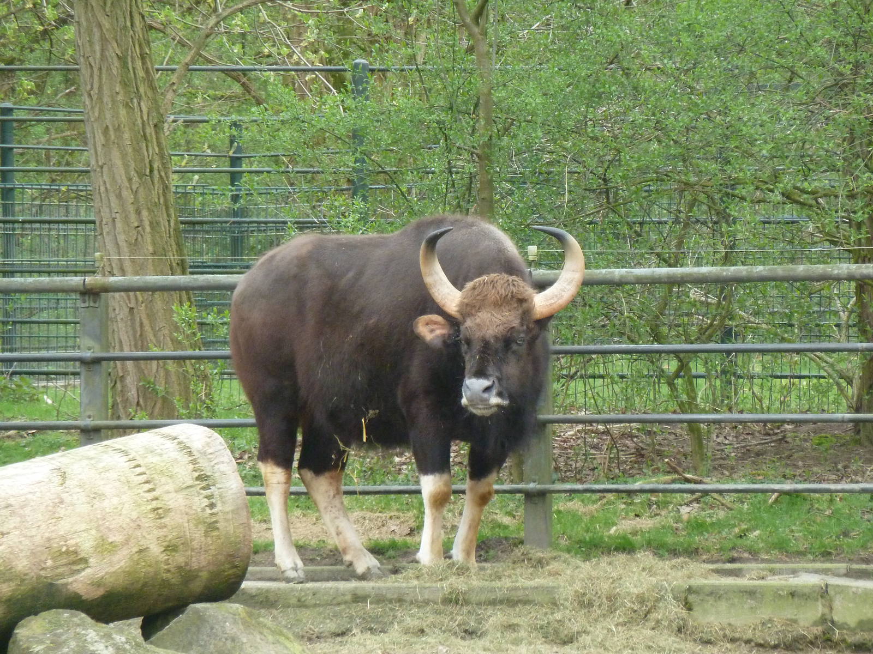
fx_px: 8322
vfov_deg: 4.5
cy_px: 327
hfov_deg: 6.0
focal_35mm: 330
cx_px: 436
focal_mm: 49.2
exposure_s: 1/100
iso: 400
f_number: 4.9
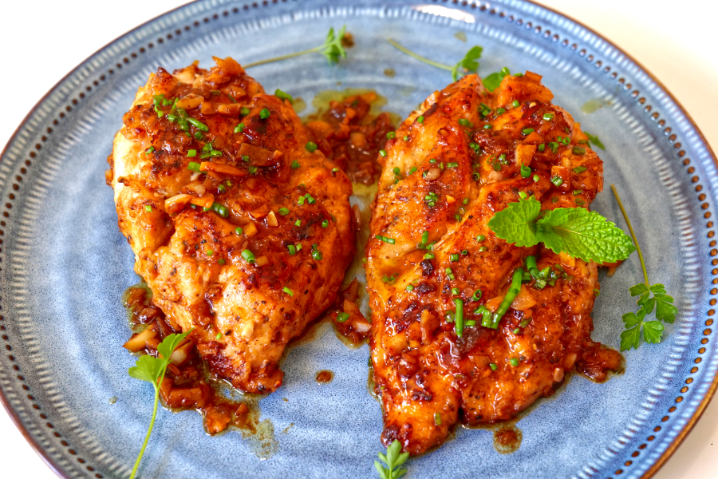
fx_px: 1197
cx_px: 359
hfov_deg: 33.4
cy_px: 240
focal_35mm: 60
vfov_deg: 22.6
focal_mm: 60
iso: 2500
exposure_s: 1/80
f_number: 7.1
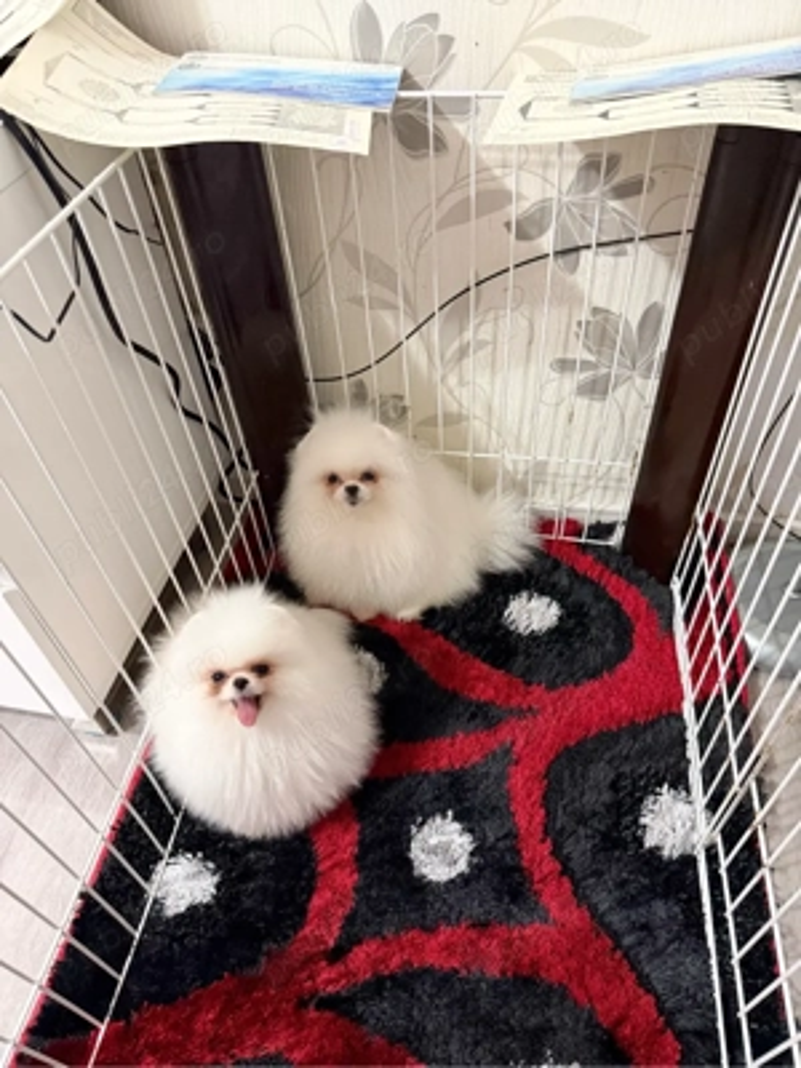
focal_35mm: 24
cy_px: 534
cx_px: 400
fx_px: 740
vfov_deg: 71.6
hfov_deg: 56.8
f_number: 1.78
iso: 800
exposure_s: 1/33
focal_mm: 6.76
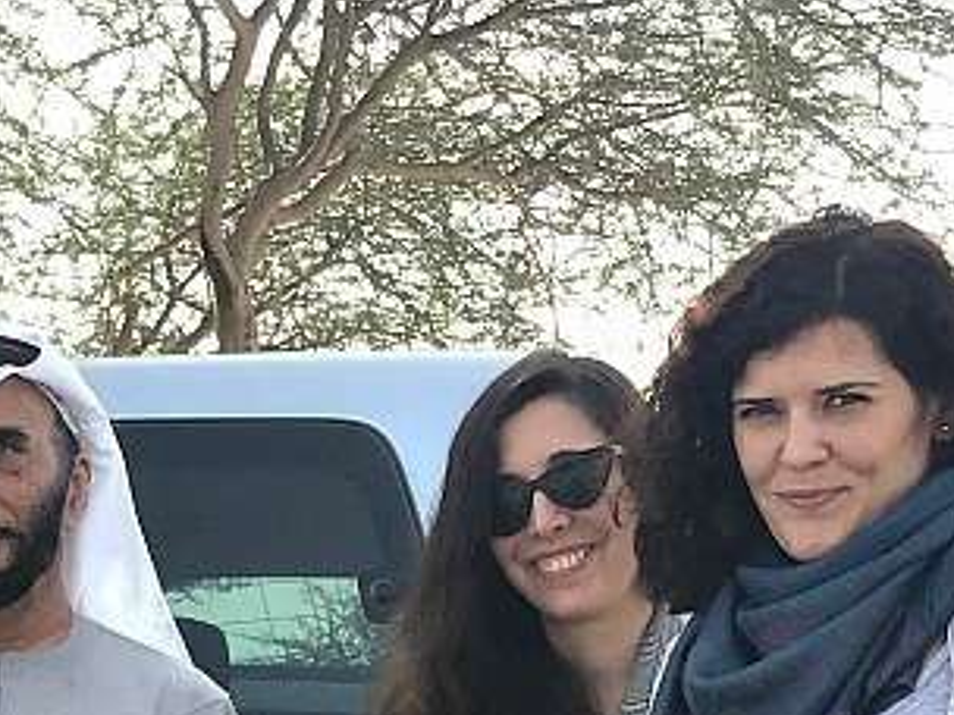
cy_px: 909
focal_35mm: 102
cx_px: -19
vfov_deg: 14.0
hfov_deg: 18.7
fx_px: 2811
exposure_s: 1/554
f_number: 2.4
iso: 25
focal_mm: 3.3
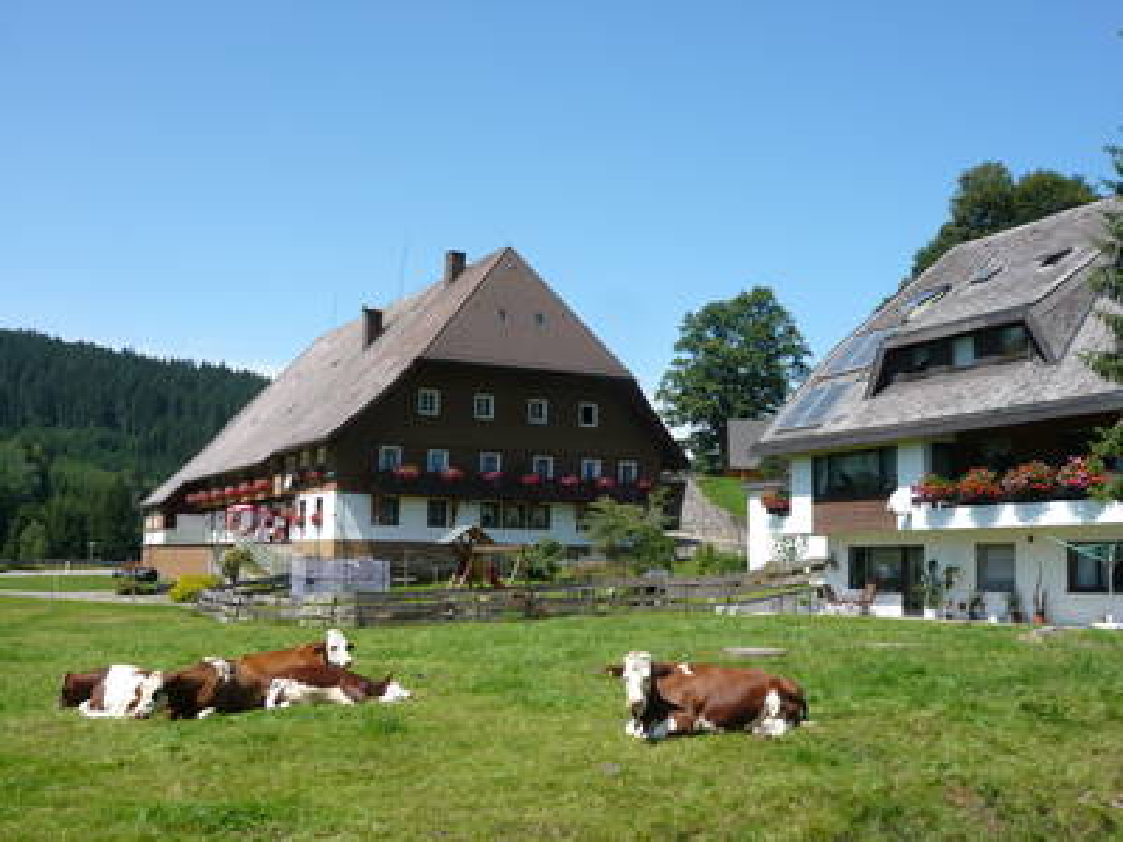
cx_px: 562
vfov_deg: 37.7
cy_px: 421
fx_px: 1233
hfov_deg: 49.0
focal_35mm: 38
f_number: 3.2
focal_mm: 6.2
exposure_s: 1/800
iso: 100
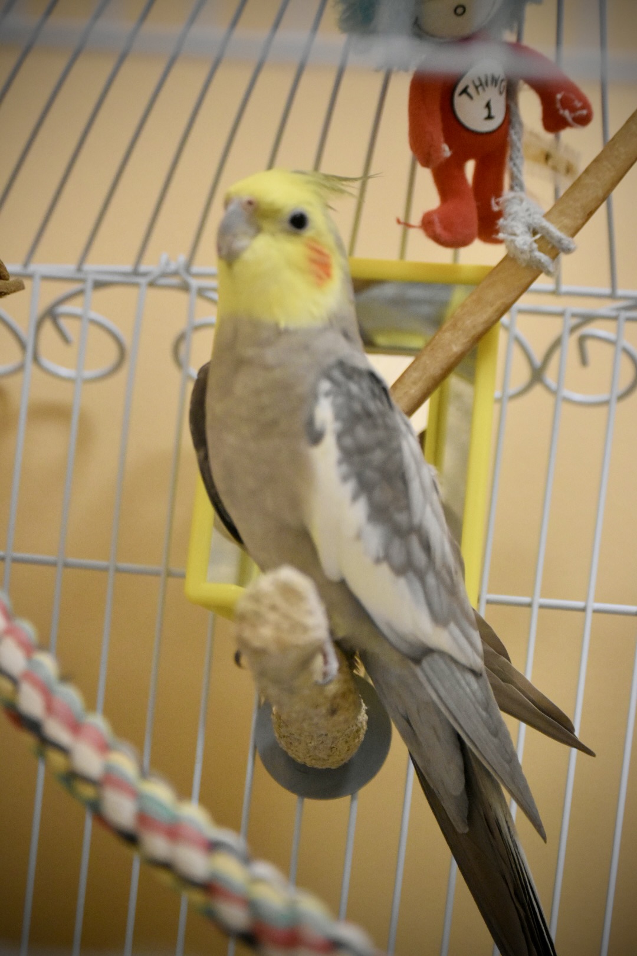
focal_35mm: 90
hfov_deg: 15.2
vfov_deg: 22.6
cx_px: 318
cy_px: 478
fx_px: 2389
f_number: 4
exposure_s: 1/250
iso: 3600
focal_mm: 60
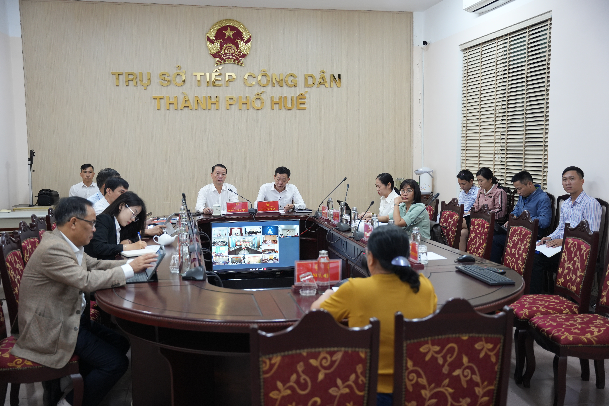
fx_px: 638
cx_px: 304
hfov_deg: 51.0
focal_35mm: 38
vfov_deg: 35.3
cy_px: 203
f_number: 3.2
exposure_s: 1/80
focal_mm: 37.7
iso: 1000
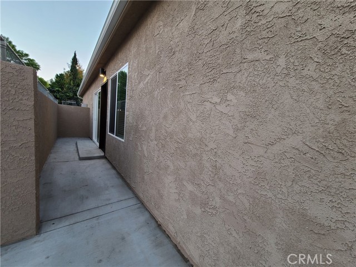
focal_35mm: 13
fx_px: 134
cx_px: 178
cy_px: 134
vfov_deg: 89.9
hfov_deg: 106.2
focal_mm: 2.2
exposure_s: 1/60
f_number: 2.2
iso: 160
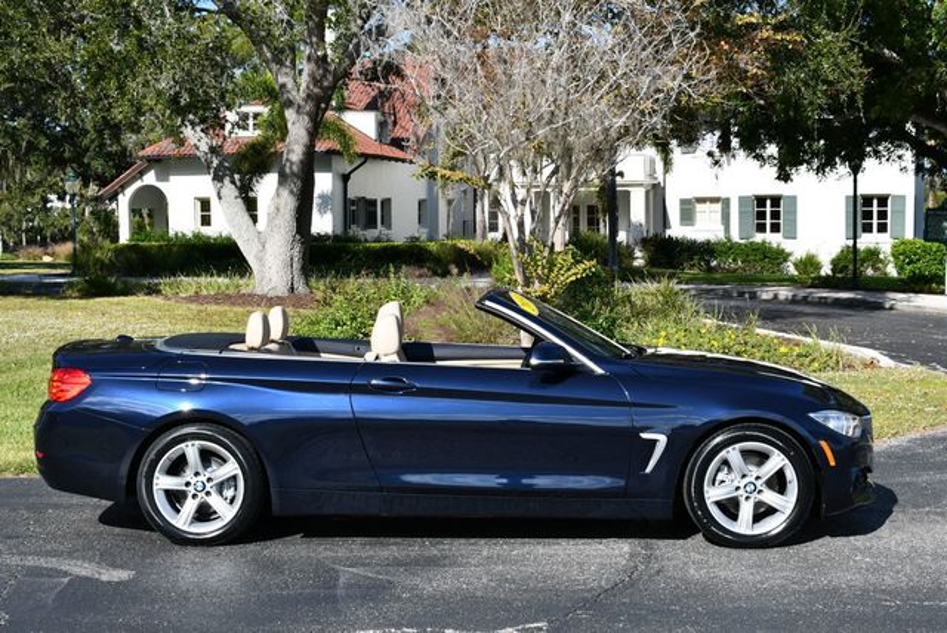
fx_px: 1474
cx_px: 474
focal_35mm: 56
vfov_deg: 24.2
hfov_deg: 35.6
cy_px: 316
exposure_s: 1/250
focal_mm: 28
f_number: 8
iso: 100
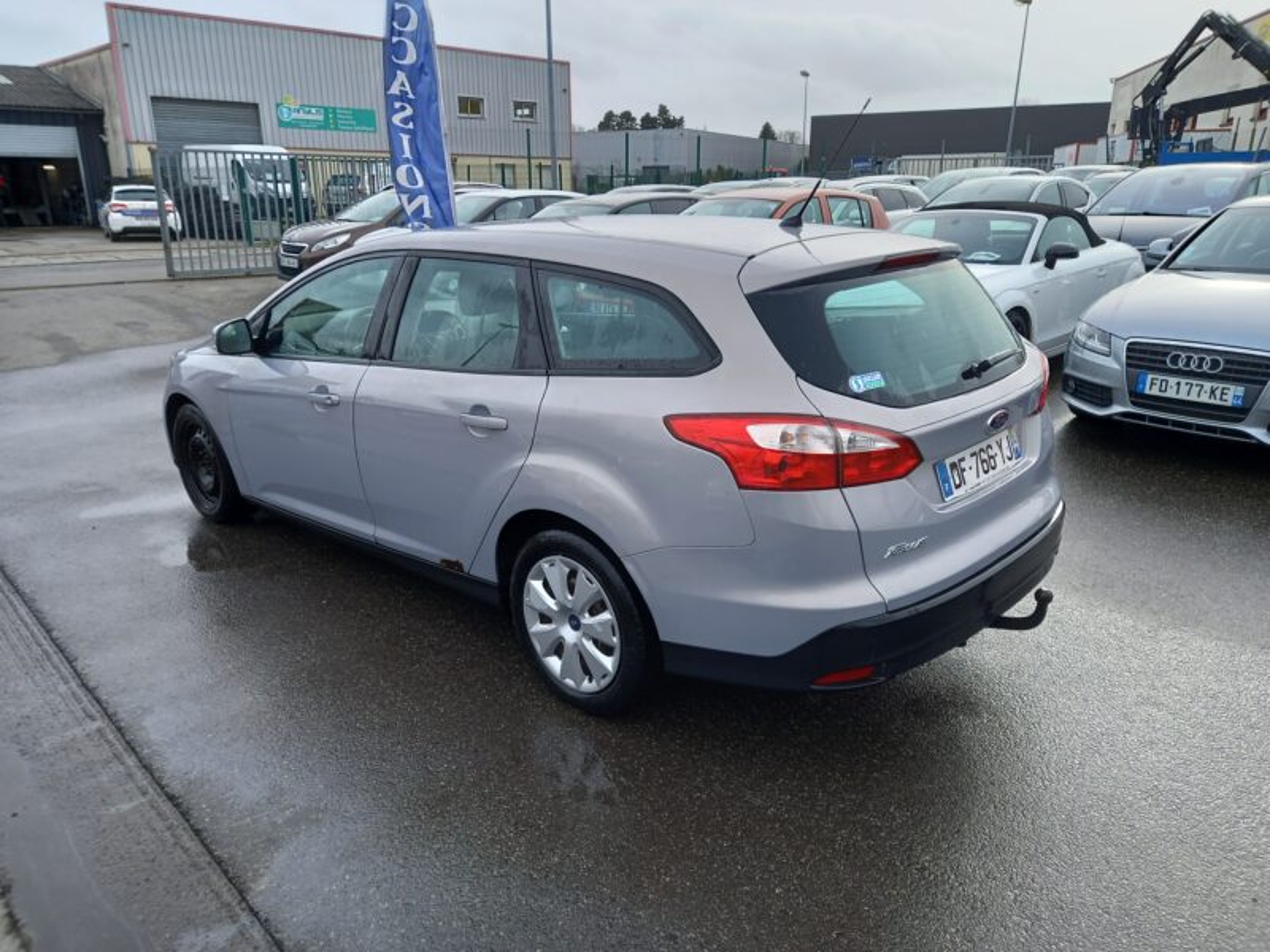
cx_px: 635
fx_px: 917
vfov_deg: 54.9
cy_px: 476
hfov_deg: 69.4
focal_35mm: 25
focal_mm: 4.6
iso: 25
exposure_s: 1/196
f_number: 2
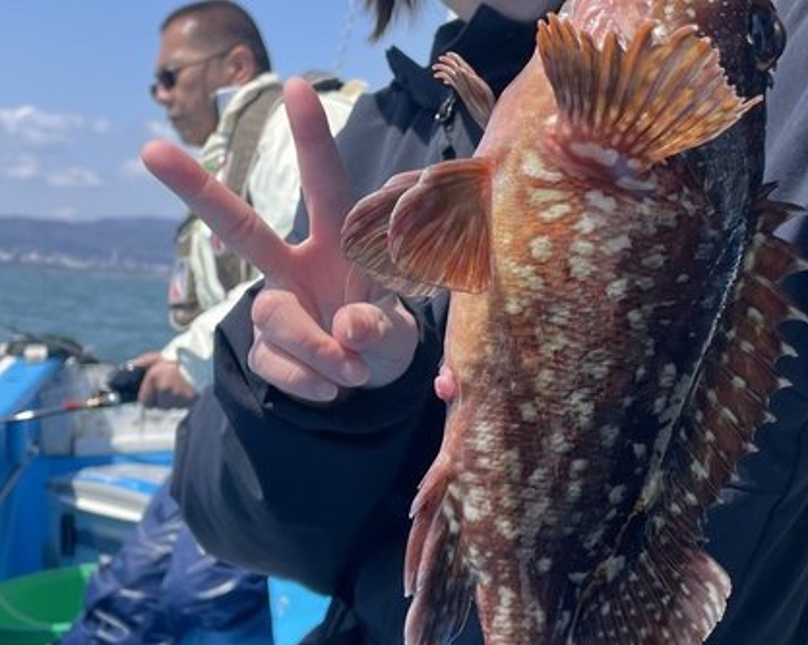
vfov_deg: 29.1
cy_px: 300
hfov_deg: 36.0
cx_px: 442
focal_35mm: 52
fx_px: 1243
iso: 32
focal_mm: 4.2
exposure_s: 1/2053
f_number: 1.6
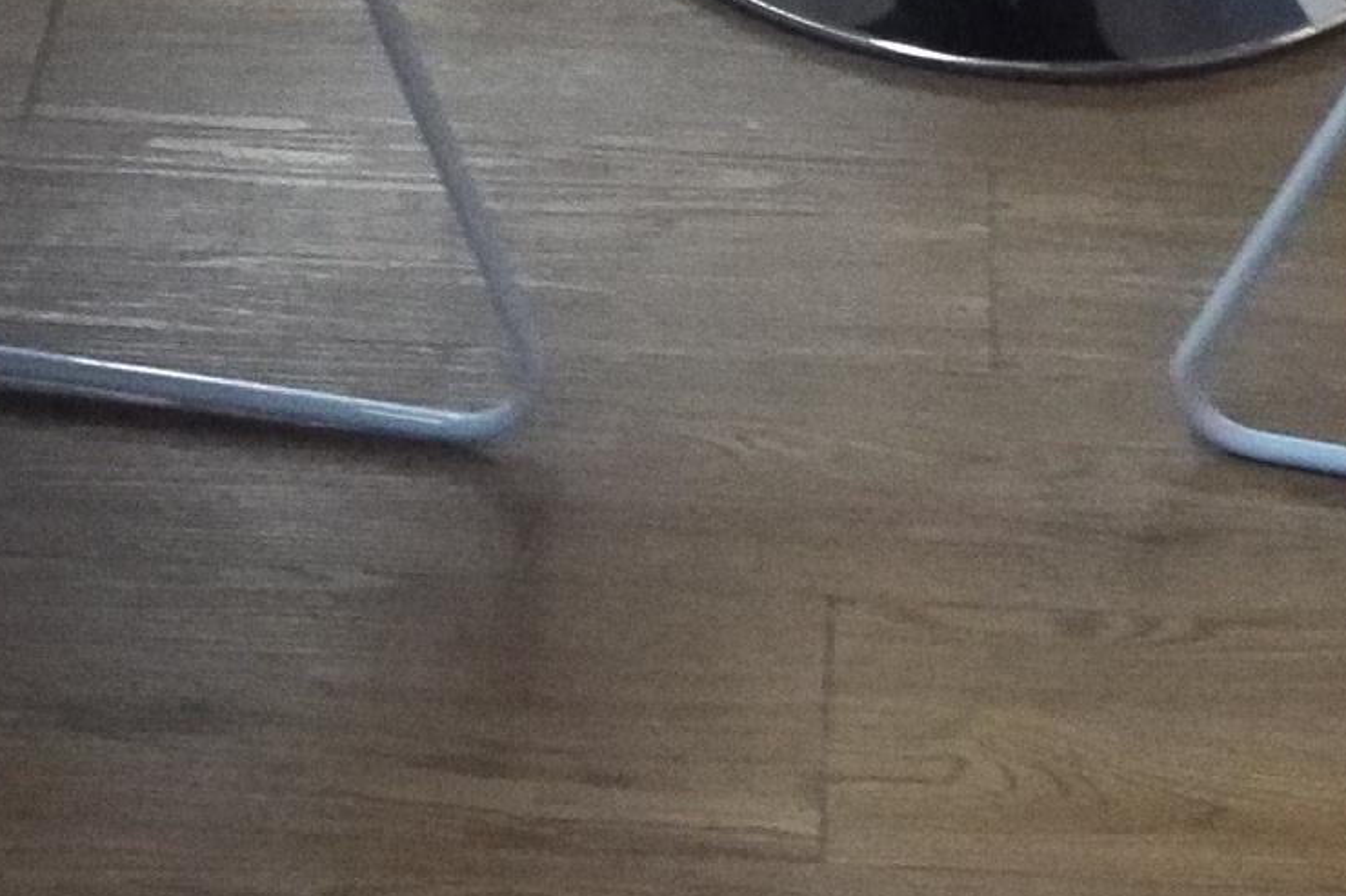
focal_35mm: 133
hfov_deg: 15.4
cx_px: 908
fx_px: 4971
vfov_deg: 10.1
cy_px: -271
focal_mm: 3.8
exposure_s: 1/25
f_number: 2
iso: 400
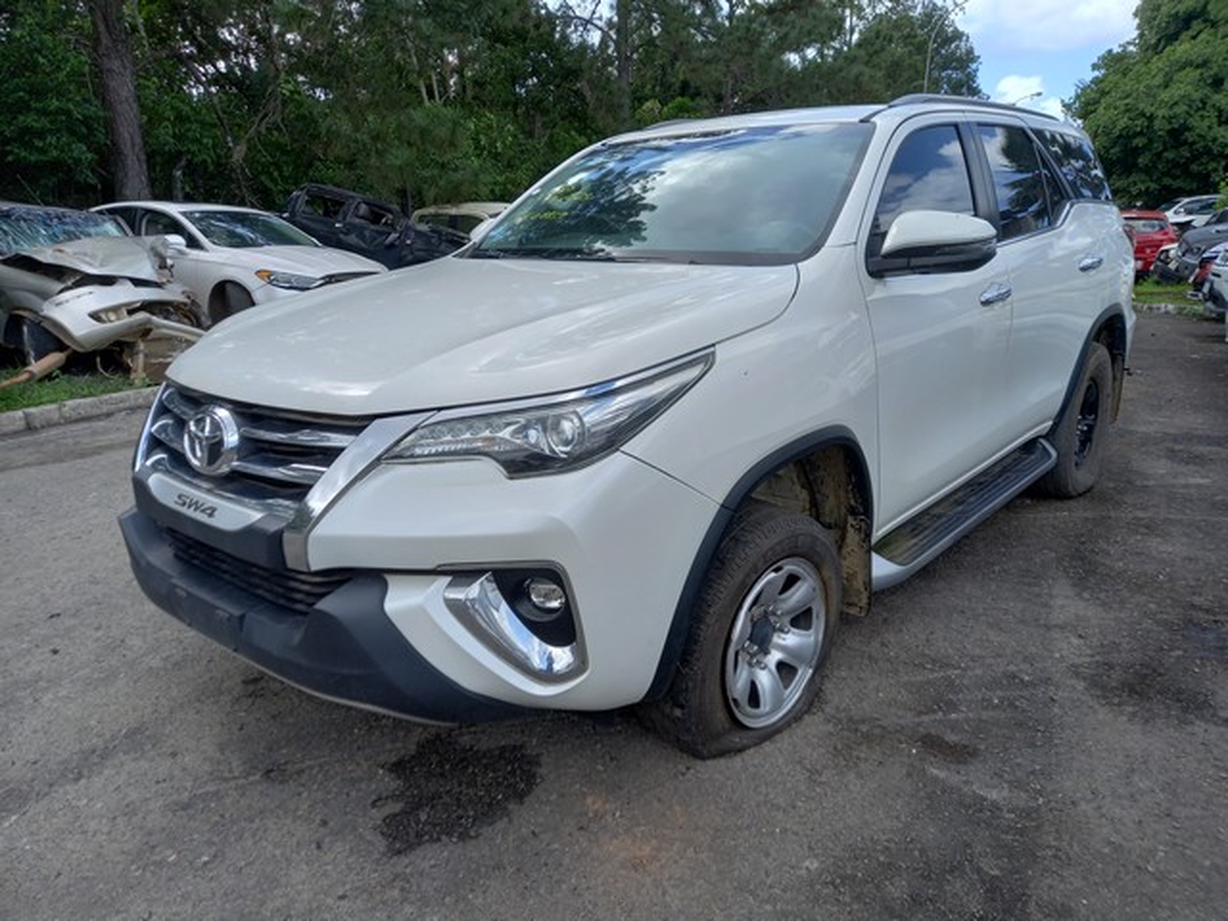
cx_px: 614
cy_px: 460
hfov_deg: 69.4
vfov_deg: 54.9
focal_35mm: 25
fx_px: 887
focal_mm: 4.6
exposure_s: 1/256
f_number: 2
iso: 25
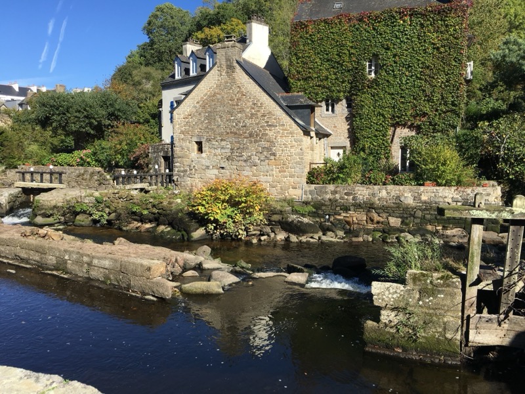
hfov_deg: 61.7
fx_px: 440
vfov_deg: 48.2
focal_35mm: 29
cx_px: 262
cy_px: 197
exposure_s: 1/1282
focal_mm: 4.15
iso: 25
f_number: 2.2
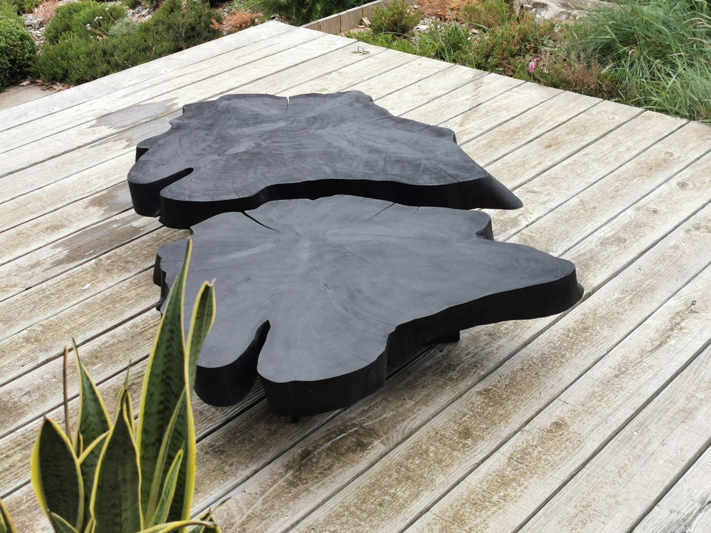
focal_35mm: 56
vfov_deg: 26.1
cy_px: 266
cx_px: 356
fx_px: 1150
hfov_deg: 34.3
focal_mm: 5.56
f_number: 1.6
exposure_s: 1/715
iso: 50
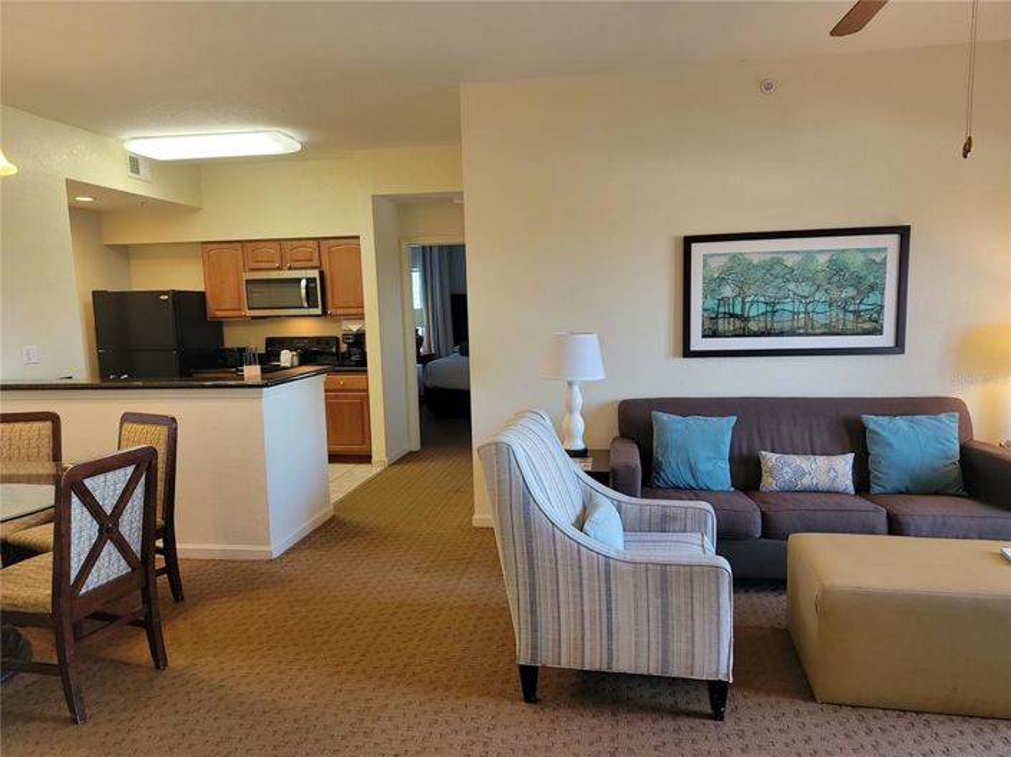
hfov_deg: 71.6
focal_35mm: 24
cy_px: 378
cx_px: 506
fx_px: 701
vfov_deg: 56.8
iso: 160
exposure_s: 1/60
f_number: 1.8
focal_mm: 6.7
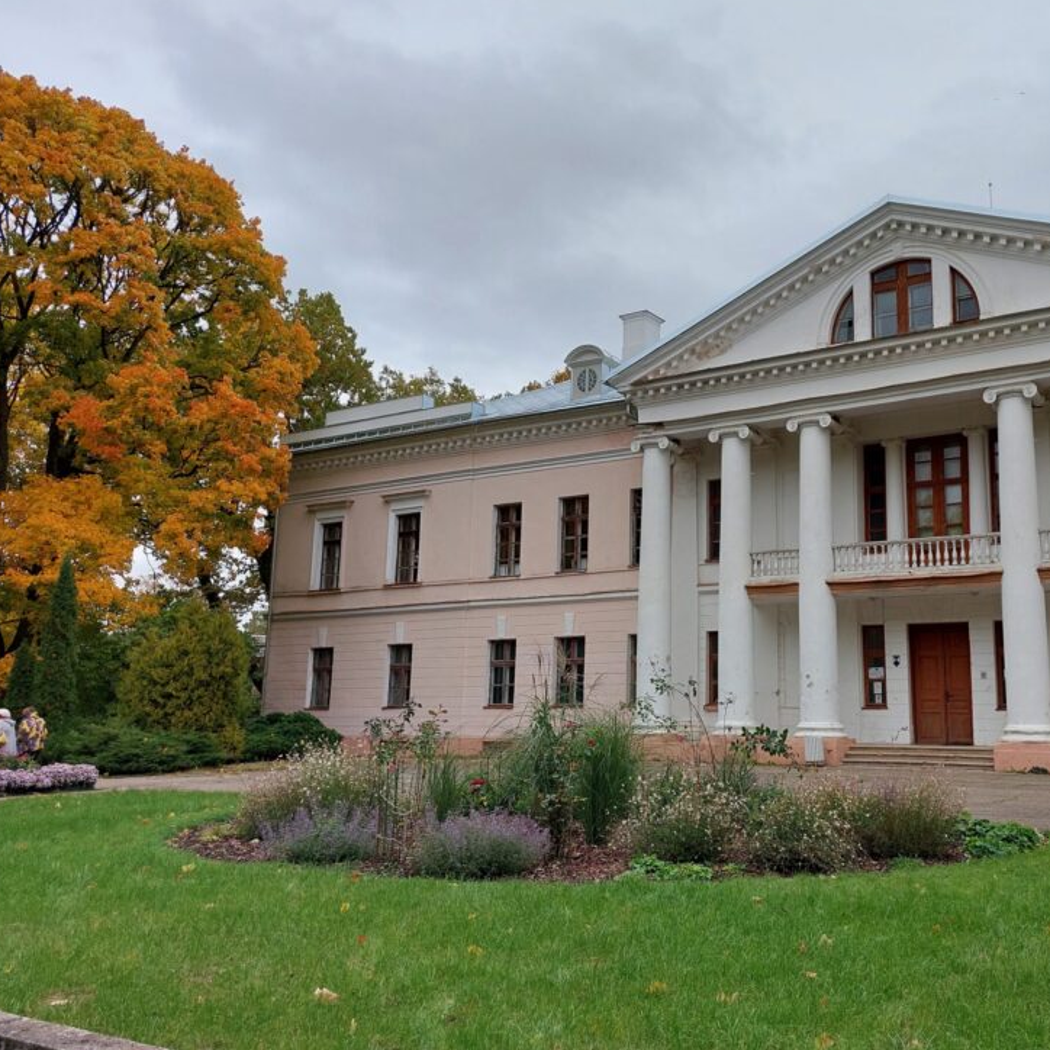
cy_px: 495
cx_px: 700
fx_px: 1030
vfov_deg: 54.0
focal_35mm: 30
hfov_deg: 53.0
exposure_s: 1/195
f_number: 1.8
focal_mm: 5.23
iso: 25
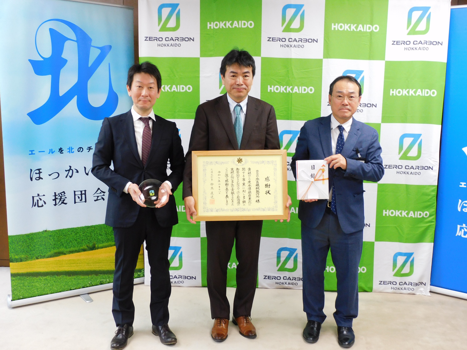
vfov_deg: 40.7
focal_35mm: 35
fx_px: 472
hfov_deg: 52.6
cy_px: 175
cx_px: 234
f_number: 3.8
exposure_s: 1/30
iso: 220
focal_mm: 6.3
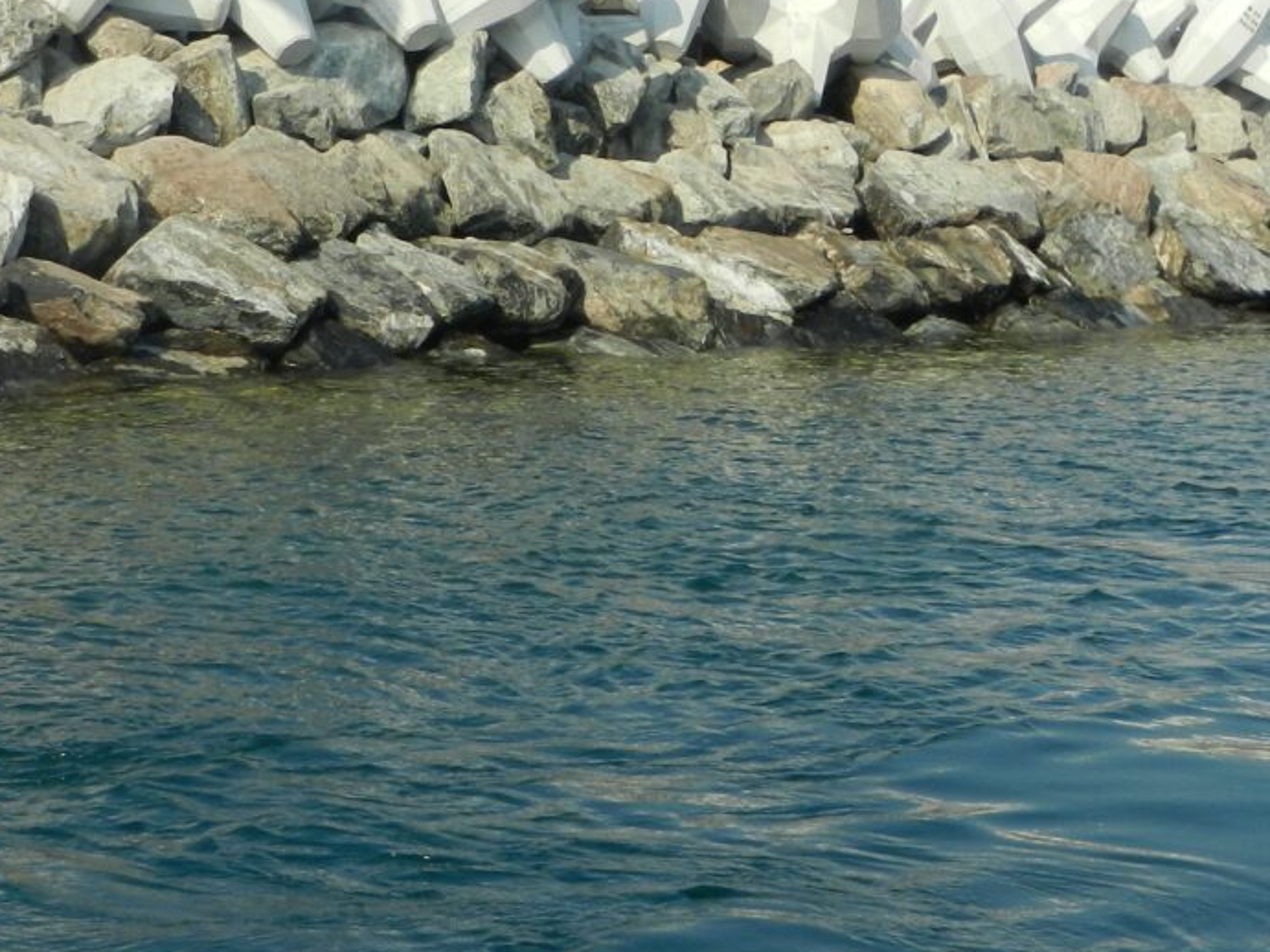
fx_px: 3668
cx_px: 858
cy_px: 64
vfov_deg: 14.6
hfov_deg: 19.6
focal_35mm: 100
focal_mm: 8.2
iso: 160
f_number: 4.2
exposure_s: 1/1600
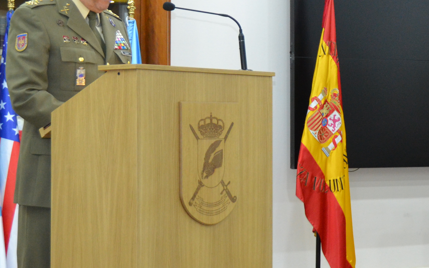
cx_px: 358
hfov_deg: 17.9
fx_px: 1347
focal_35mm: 115
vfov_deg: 11.4
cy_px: 93
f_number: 4
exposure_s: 1/60
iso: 1100
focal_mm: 31
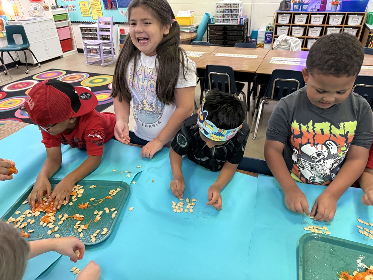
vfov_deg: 56.8
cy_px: 140
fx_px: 259
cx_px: 186
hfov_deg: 71.6
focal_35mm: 24
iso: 640
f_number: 1.78
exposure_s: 1/60
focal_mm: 6.76
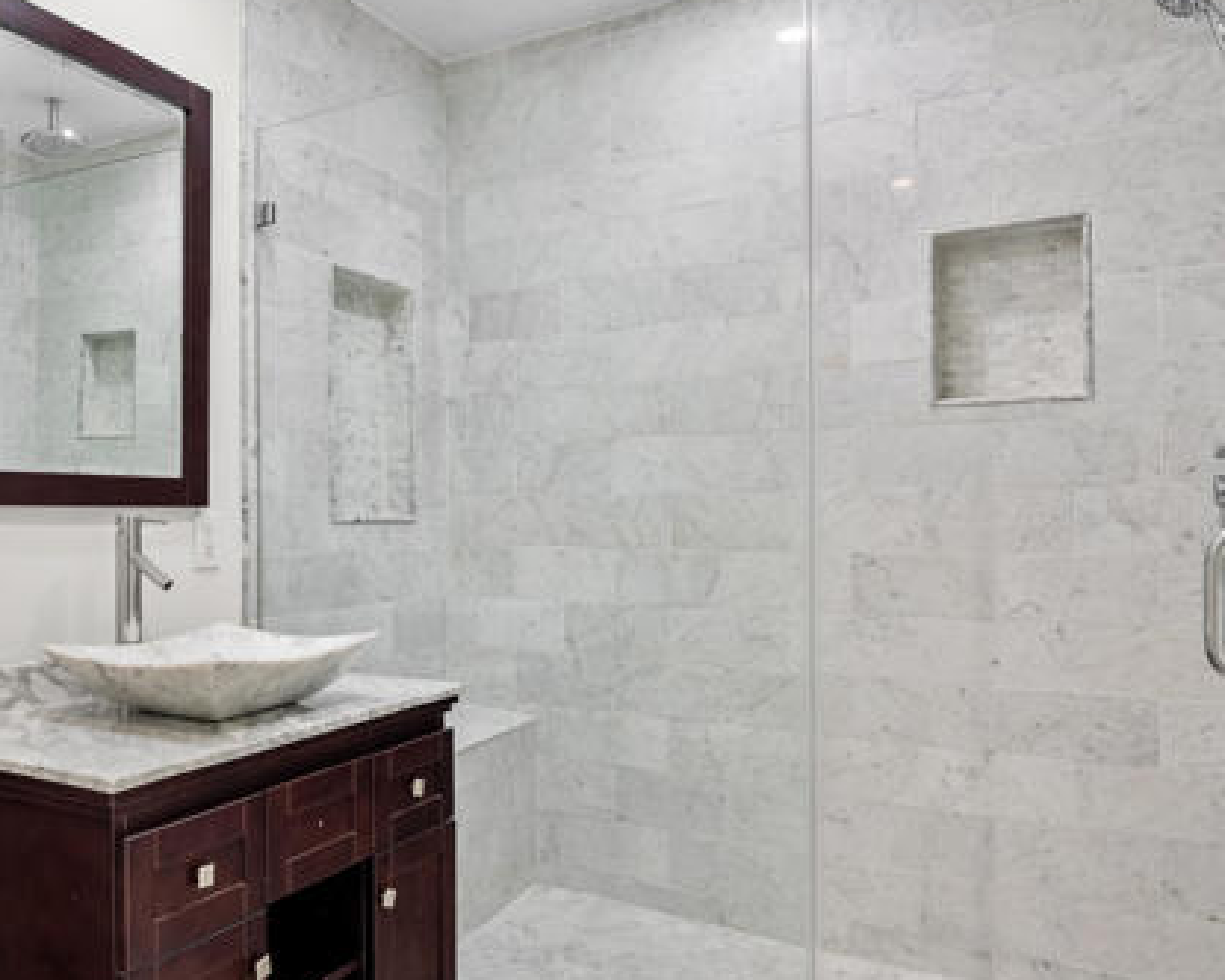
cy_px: 493
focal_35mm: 29
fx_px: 1051
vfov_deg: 50.0
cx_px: 398
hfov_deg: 58.9
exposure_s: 2
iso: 250
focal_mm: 20
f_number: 8
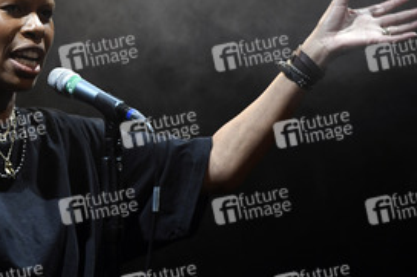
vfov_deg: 4.1
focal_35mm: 332
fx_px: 3843
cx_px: 119
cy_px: 92
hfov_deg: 6.2
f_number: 3.5
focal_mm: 200
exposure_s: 1/200
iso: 2000
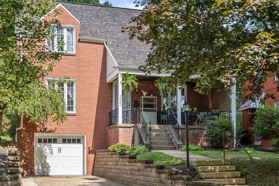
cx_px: 140
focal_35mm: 50
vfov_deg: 27.0
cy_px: 93
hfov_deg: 39.6
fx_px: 388
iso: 400
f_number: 1.8
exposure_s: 1/6400
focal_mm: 50
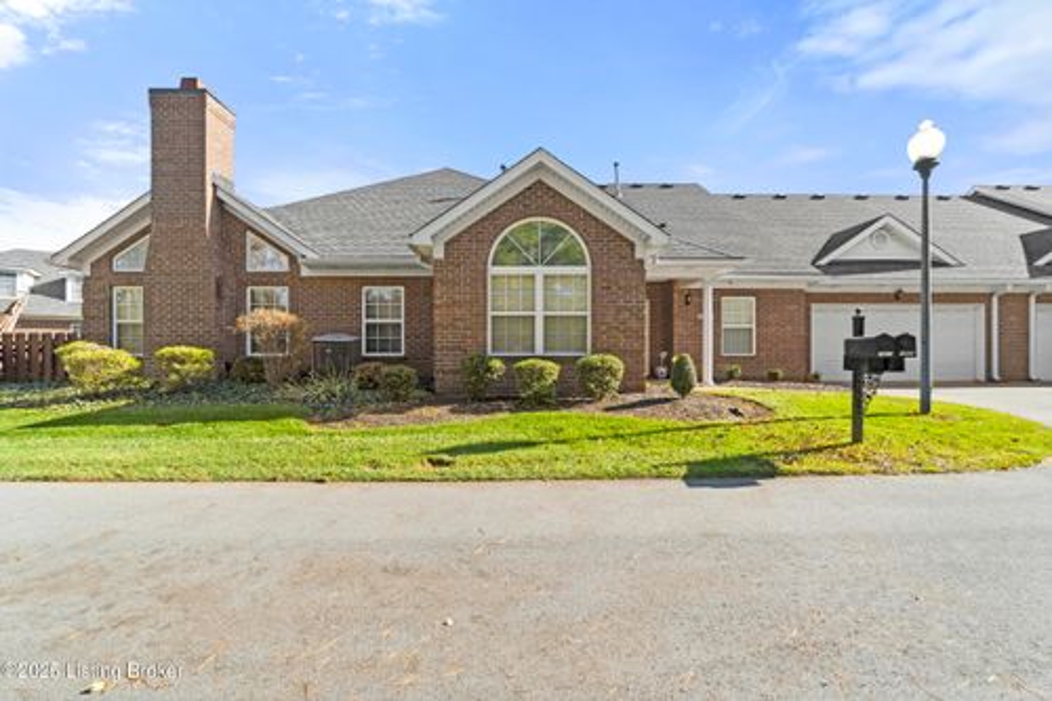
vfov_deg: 77.3
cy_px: 350
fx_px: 438
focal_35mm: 15
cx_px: 526
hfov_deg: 100.4
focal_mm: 10
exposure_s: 1/250
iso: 400
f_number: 8
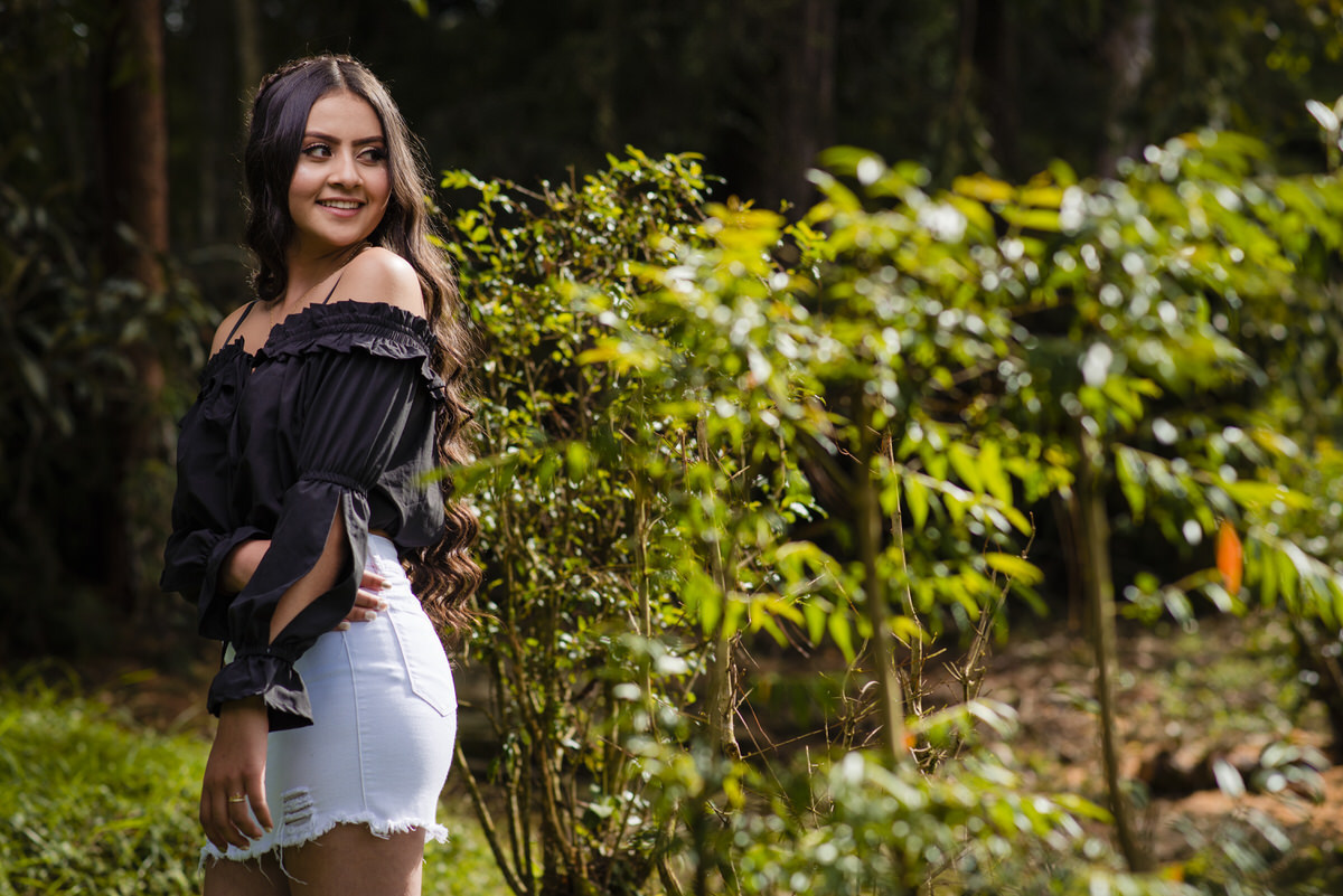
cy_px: 448
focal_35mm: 85
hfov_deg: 23.9
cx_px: 672
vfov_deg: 16.1
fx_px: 3172
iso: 100
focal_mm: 85
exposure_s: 1/640
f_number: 3.5
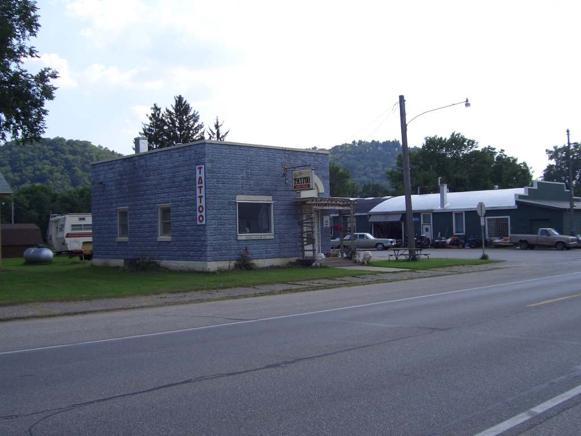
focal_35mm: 39
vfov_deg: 36.8
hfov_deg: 47.9
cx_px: 290
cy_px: 218
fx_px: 655
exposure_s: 1/400
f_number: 4.8
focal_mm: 8
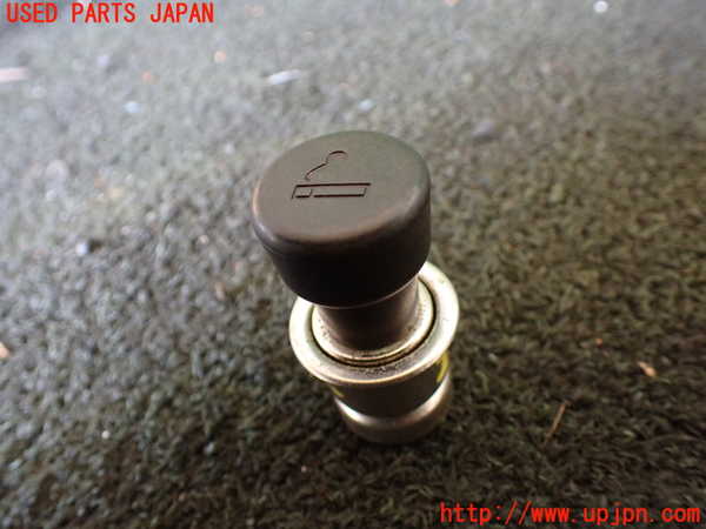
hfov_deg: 60.0
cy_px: 264
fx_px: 612
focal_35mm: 30
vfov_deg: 46.8
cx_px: 353
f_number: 2.3
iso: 800
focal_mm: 5.4
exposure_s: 1/40
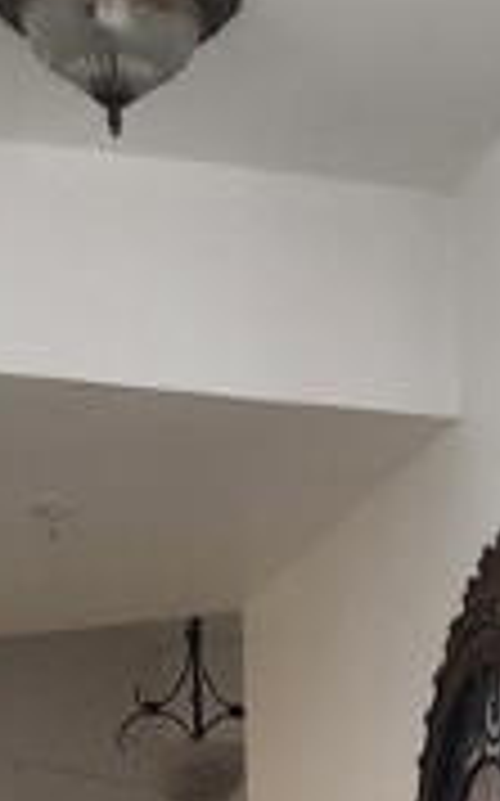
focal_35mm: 105
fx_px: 2293
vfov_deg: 16.7
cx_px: 518
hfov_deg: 12.3
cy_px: 1422
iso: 160
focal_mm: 6.4
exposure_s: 1/120
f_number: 1.8
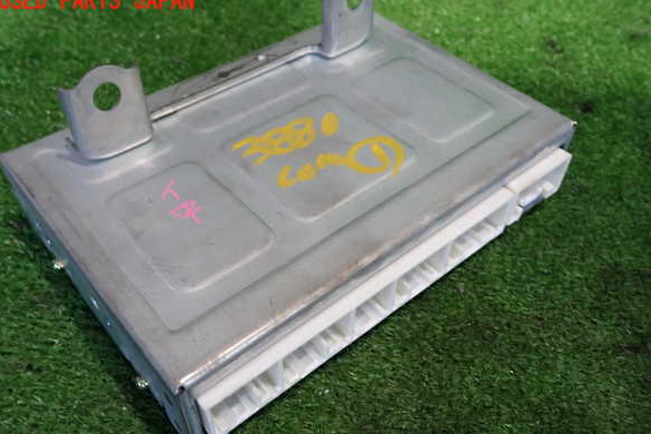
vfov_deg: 41.1
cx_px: 326
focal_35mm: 32
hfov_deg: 58.7
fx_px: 579
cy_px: 238
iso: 500
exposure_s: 1/30
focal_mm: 5.4
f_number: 2.3
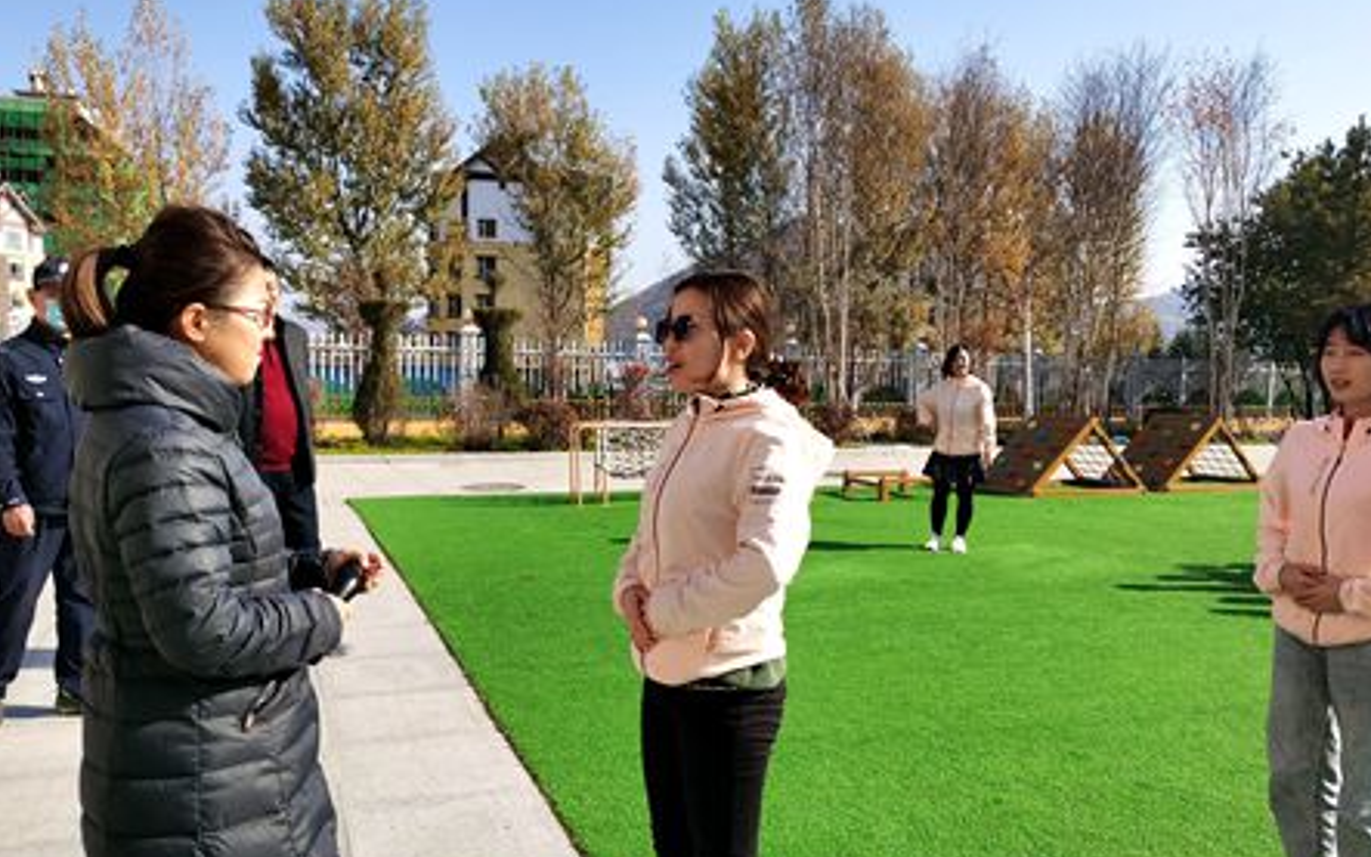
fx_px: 1158
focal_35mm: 31
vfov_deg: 40.6
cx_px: 687
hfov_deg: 61.2
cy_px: 467
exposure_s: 1/3922
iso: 50
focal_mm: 5.56
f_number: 1.6
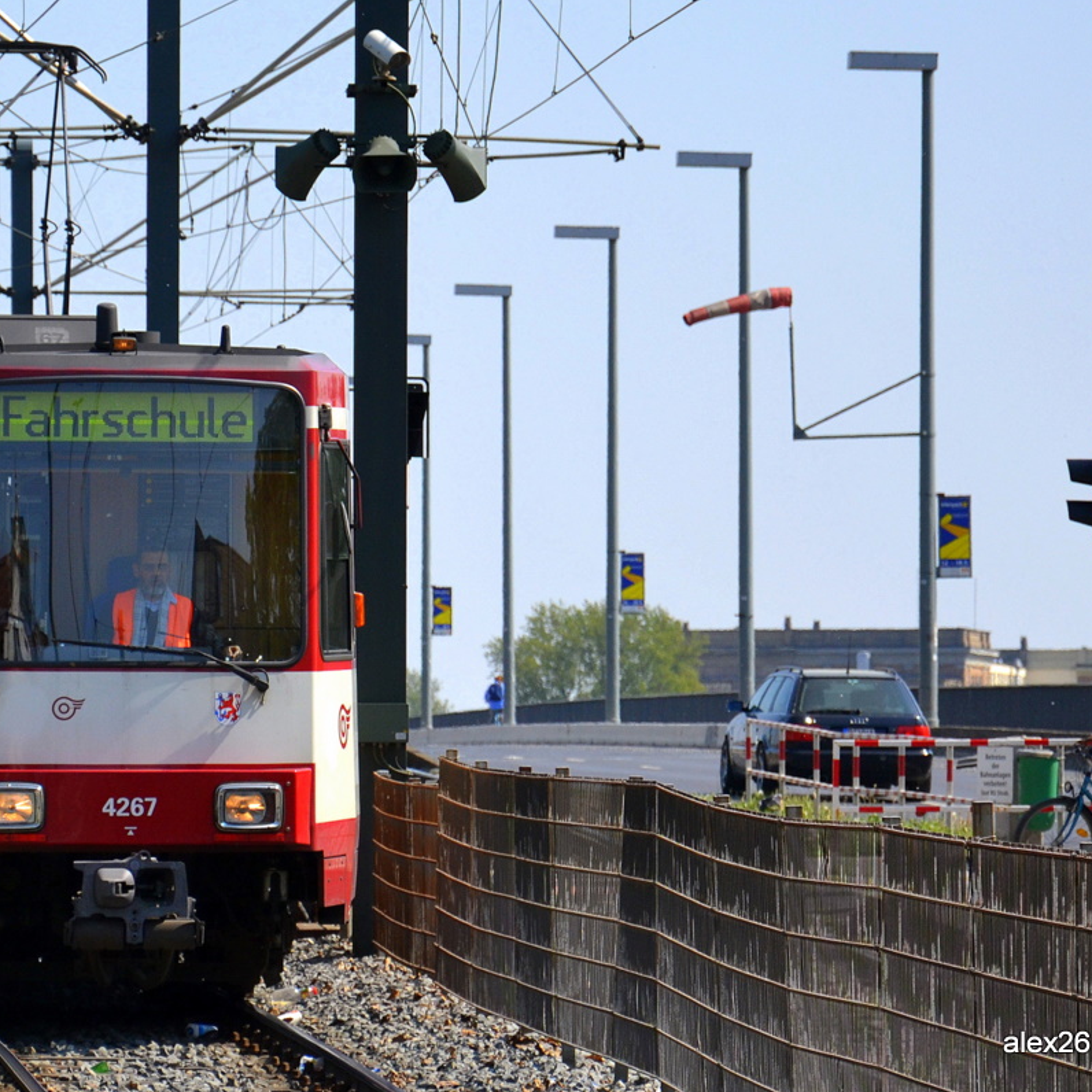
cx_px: 306
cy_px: 545
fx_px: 7197
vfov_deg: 8.7
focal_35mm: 202
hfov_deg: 8.7
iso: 400
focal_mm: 105
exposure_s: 1/1600
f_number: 5.6
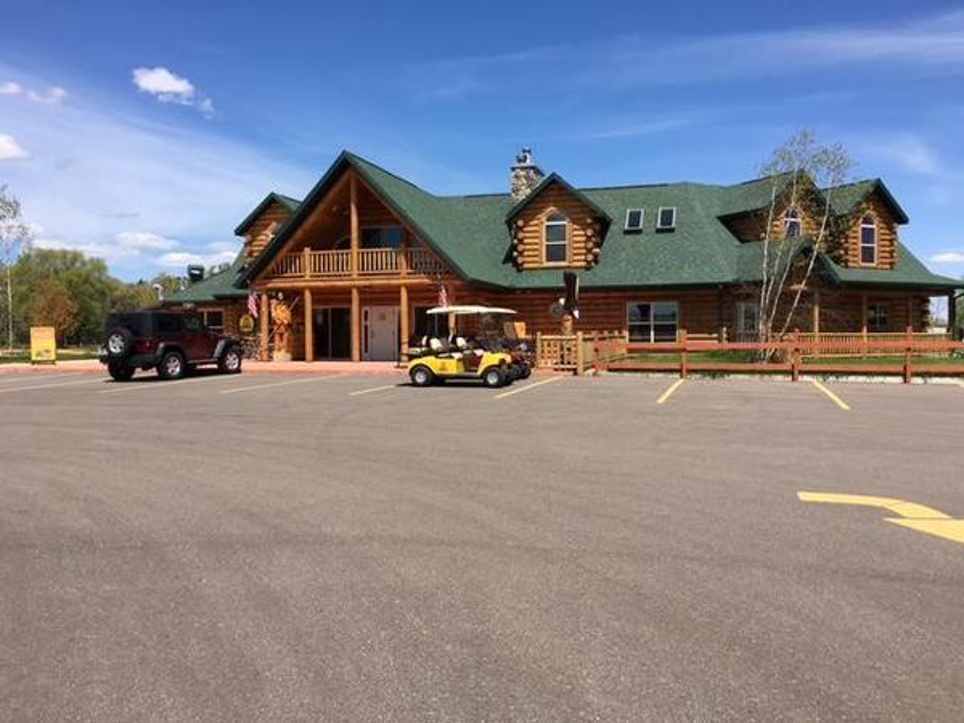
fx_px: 808
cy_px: 362
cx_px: 482
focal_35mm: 29
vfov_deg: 48.2
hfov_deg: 61.7
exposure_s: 1/1789
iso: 25
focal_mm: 4.15
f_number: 2.2
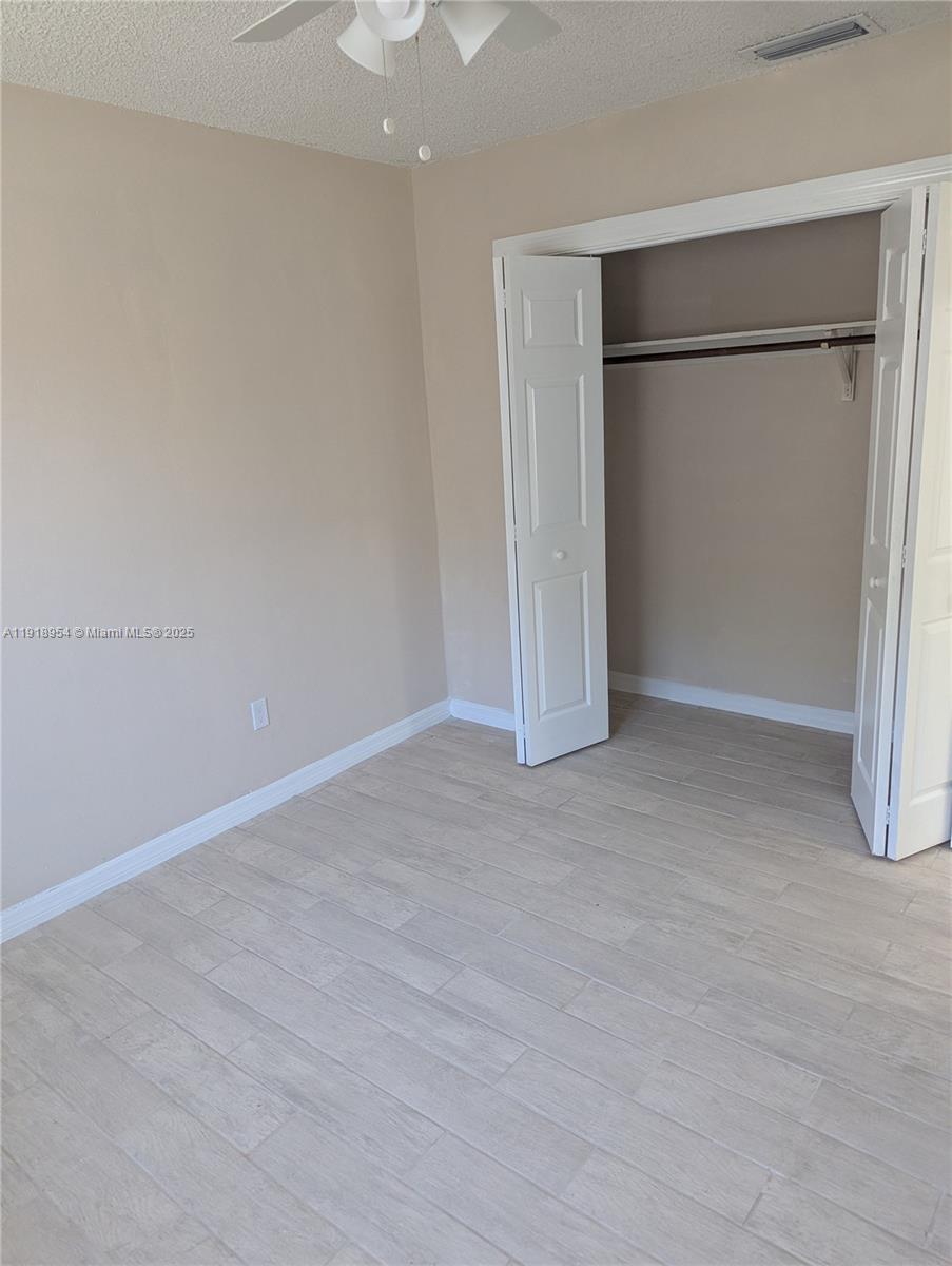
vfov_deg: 71.5
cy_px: 633
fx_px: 878
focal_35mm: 24
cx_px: 476
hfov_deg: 56.9
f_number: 1.85
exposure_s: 1/75.2
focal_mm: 6.81
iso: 309
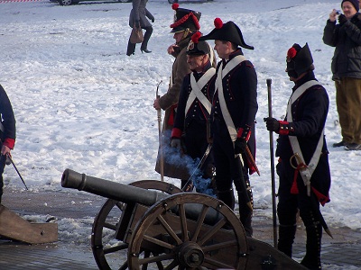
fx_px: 2159
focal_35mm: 207
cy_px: 135
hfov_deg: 9.6
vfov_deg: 7.2
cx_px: 180
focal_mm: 36.6
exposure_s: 1/400
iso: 80
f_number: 4.4
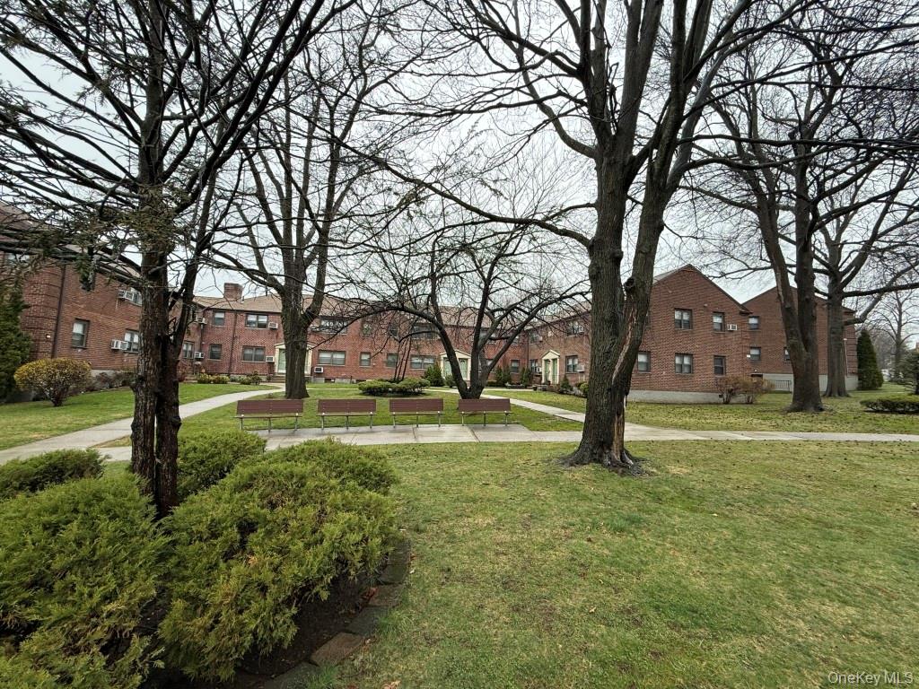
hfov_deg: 102.1
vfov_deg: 85.7
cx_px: 460
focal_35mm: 14
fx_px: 372
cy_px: 344
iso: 64
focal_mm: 2.22
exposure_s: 1/393
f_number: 2.2
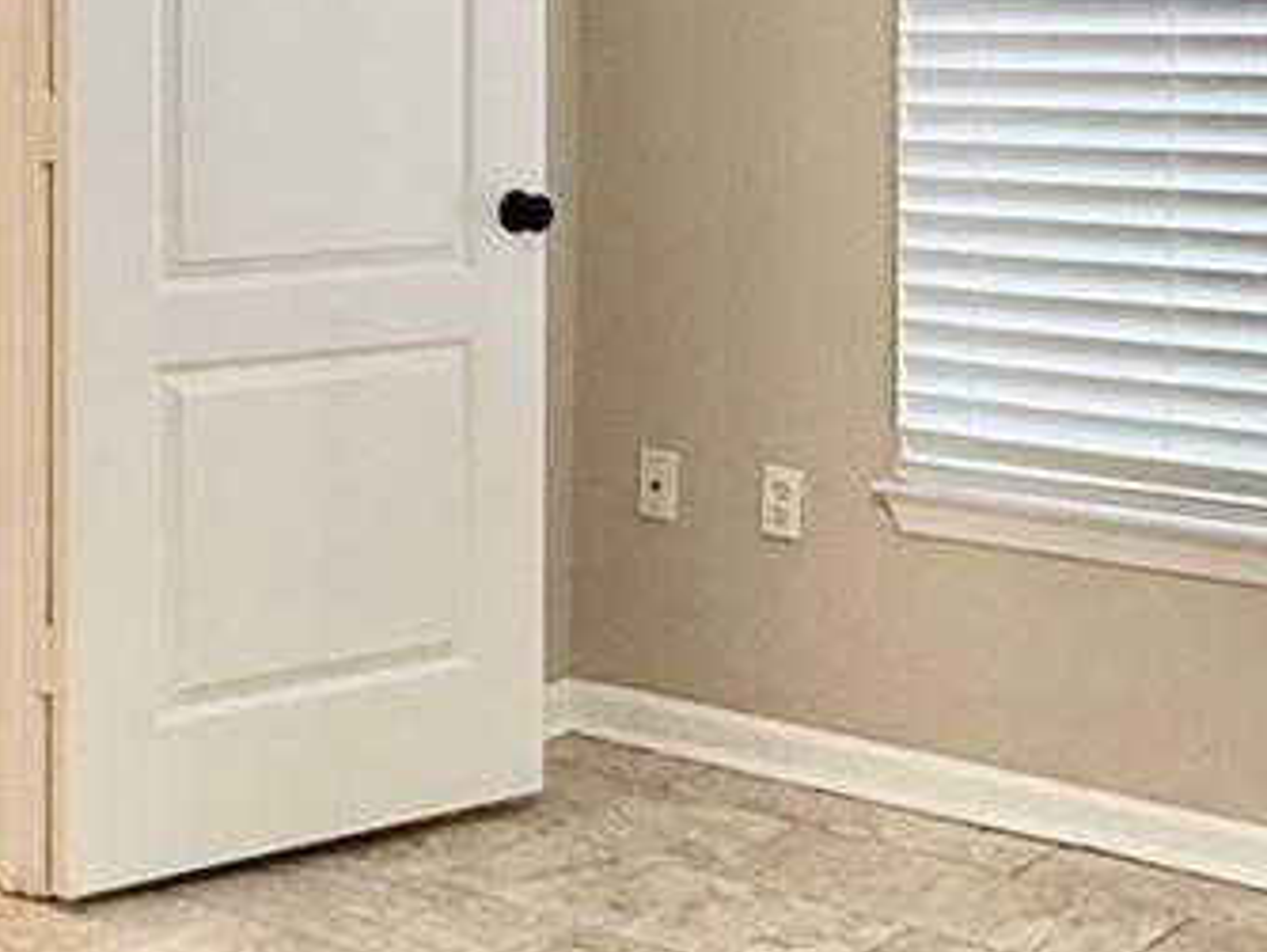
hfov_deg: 28.4
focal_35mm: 67
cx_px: 269
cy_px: 133
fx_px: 2454
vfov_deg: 21.6
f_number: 2.2
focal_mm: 2.22
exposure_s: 1/120
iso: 50
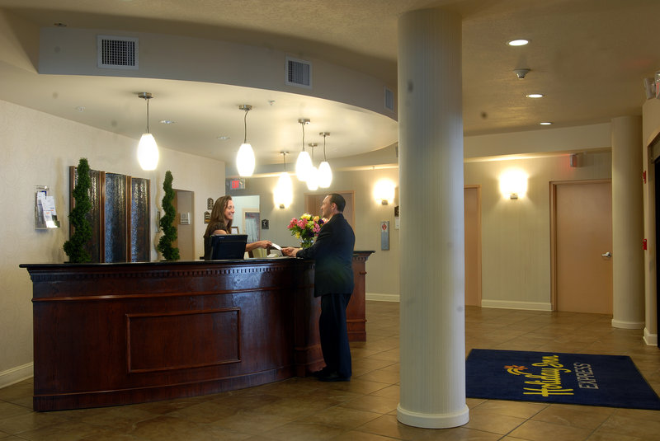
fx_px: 661
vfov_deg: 36.9
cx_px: 330
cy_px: 220
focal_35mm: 36
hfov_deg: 53.1
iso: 100
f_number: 13
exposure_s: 2.5
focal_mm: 24
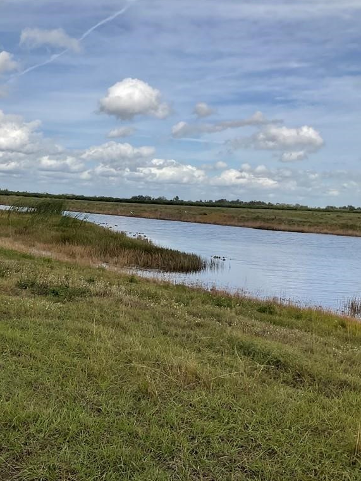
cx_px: 130
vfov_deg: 47.9
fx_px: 542
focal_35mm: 39
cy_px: 240
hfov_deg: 36.6
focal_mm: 3
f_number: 1.8
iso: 16
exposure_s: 1/2801
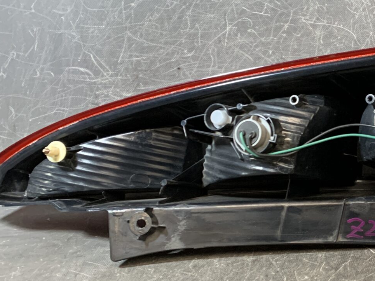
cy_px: 143
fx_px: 747
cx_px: 434
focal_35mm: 69
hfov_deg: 25.6
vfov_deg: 21.3
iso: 250
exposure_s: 1/33
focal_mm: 4.25
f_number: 1.8
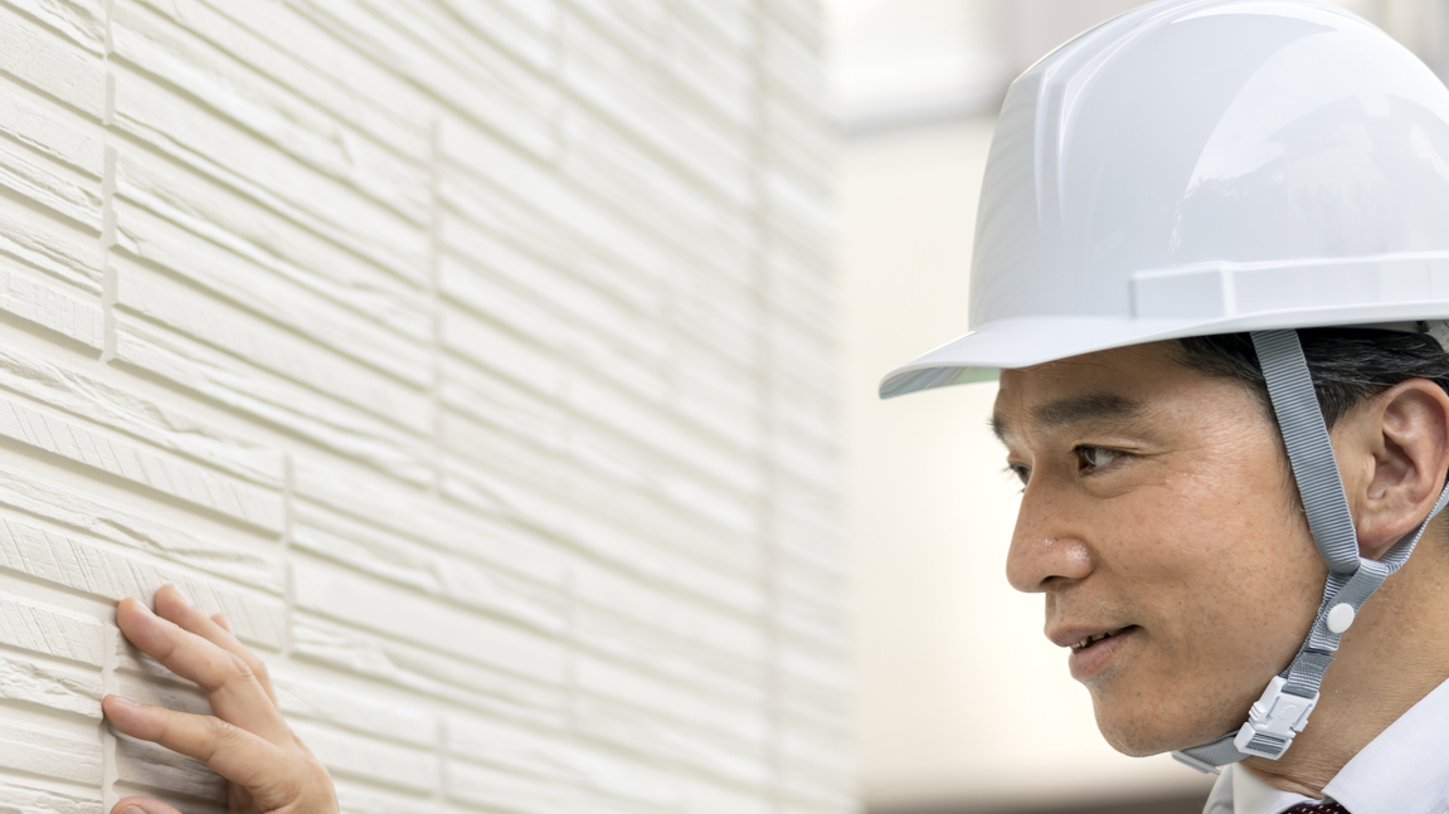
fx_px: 3496
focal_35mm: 91
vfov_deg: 13.2
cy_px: 696
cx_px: 738
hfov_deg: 23.4
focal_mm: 50
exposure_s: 1/800
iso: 100
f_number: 1.4
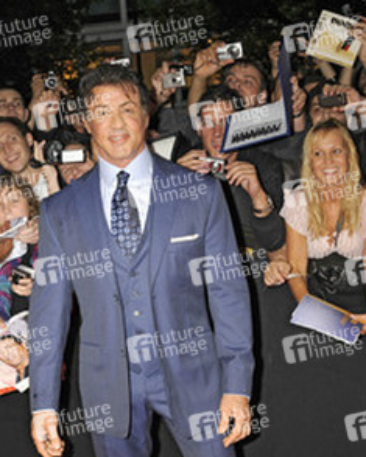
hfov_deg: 22.2
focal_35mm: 69
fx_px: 935
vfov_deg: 27.5
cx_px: 188
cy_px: 228
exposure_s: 1/160
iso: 500
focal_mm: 48
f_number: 6.3
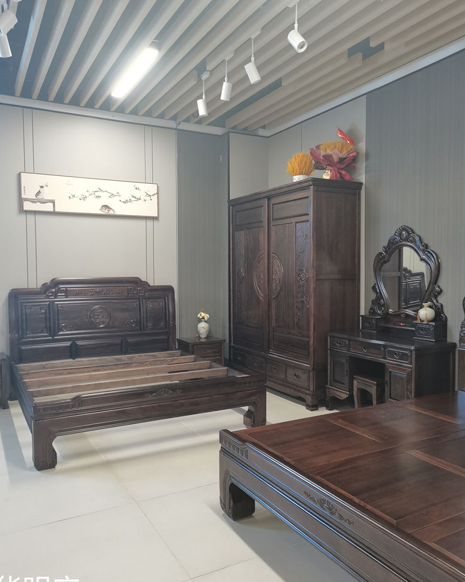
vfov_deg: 62.2
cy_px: 293
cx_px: 230
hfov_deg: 51.5
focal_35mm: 28
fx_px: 482
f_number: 1.8
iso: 500
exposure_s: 1/33.3
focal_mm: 5.58
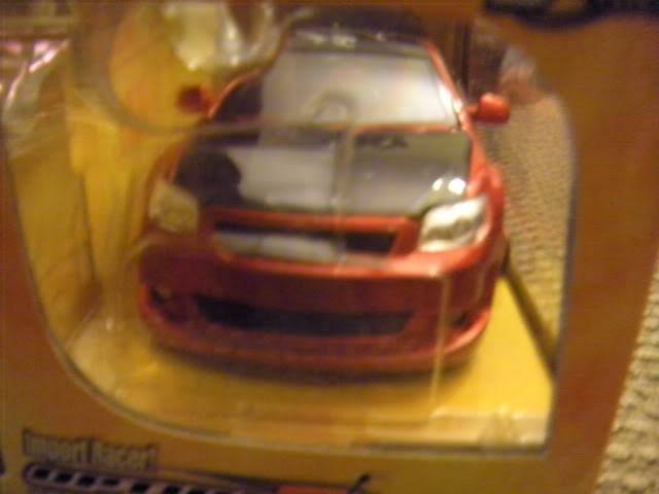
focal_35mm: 35
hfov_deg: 52.6
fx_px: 666
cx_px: 330
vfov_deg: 40.7
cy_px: 247
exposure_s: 1/3.5
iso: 800
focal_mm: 5.9
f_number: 3.8
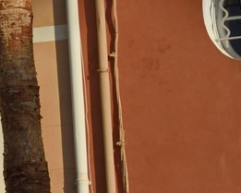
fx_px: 2376
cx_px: -488
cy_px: -26
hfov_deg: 5.5
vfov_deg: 4.6
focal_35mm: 333
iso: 200
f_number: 18
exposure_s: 1/200
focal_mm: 58
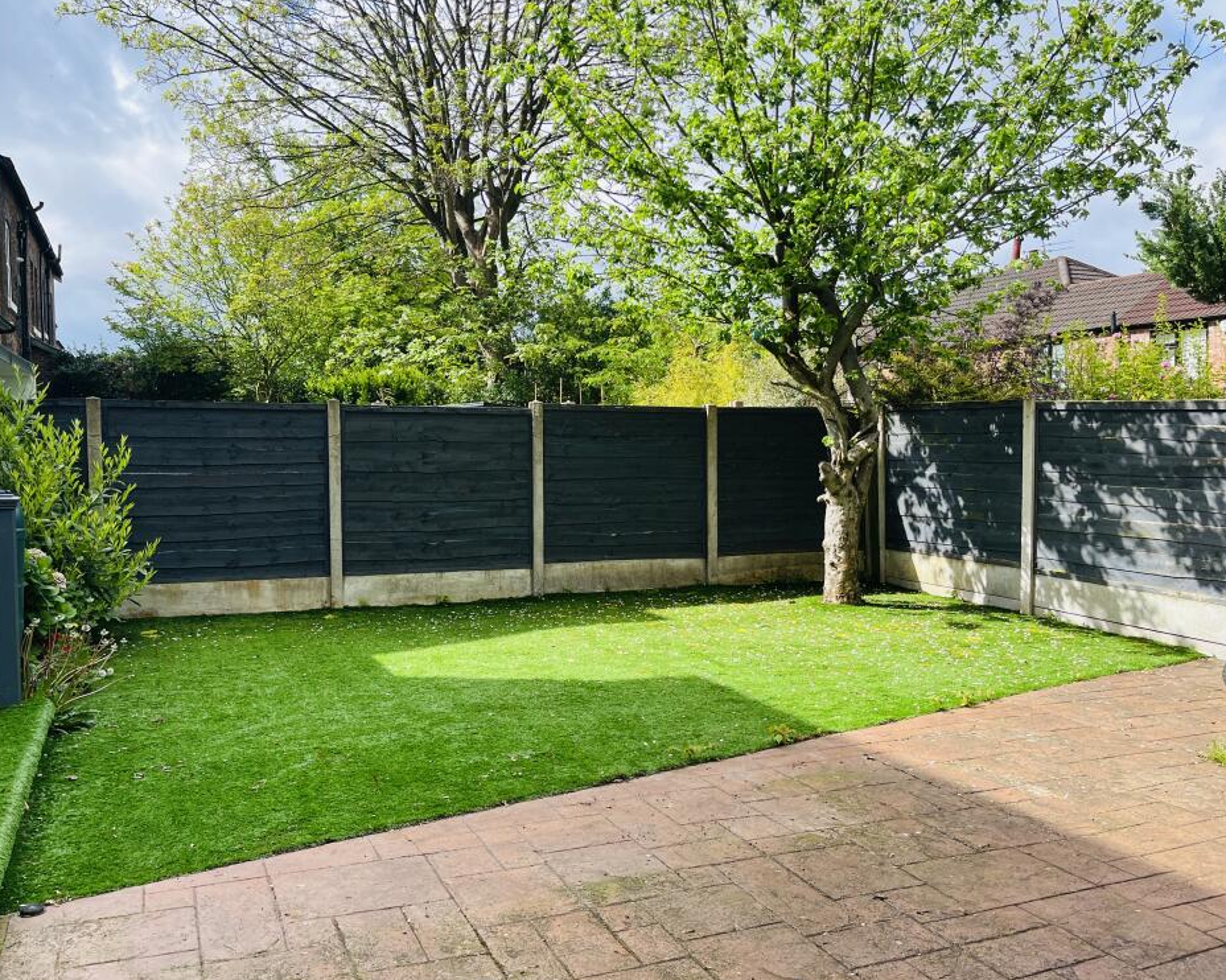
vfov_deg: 51.5
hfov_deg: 62.2
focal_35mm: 28
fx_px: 1016
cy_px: 485
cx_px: 583
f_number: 1.6
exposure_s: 1/1372
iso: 50
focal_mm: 5.1
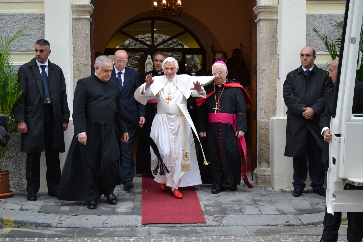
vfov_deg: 19.7
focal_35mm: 69
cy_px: 121
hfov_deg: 29.2
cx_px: 182
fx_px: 696
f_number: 5.3
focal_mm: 46
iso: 400
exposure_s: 1/60
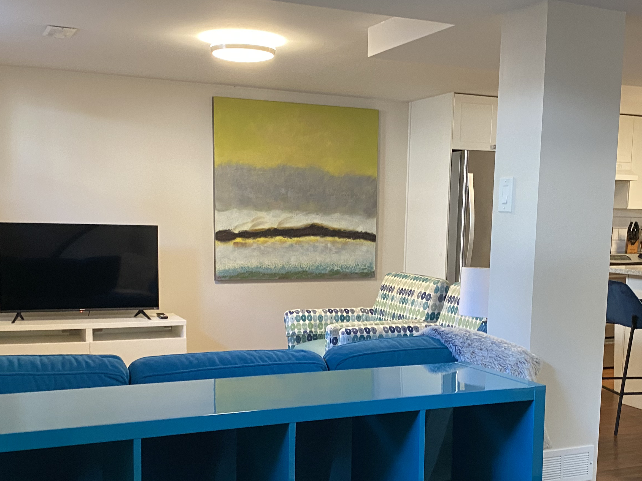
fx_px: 834
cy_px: 334
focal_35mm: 45
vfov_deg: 31.8
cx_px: 354
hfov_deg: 42.0
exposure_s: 1/60
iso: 250
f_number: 1.8
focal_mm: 4.25
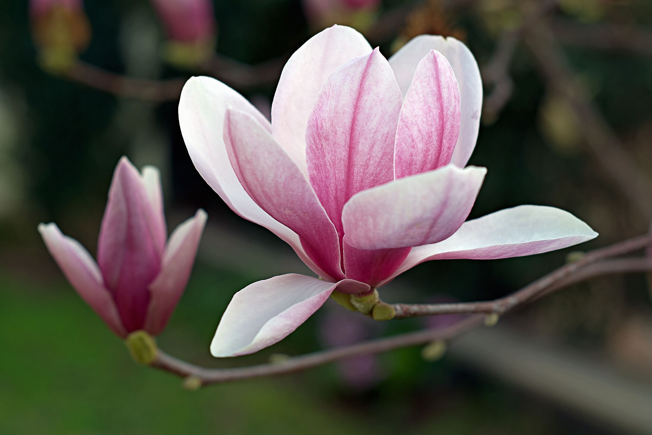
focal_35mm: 75
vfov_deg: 18.2
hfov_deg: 27.0
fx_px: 1358
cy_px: 218
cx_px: 326
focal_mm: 50
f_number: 4.5
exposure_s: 1/250
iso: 100
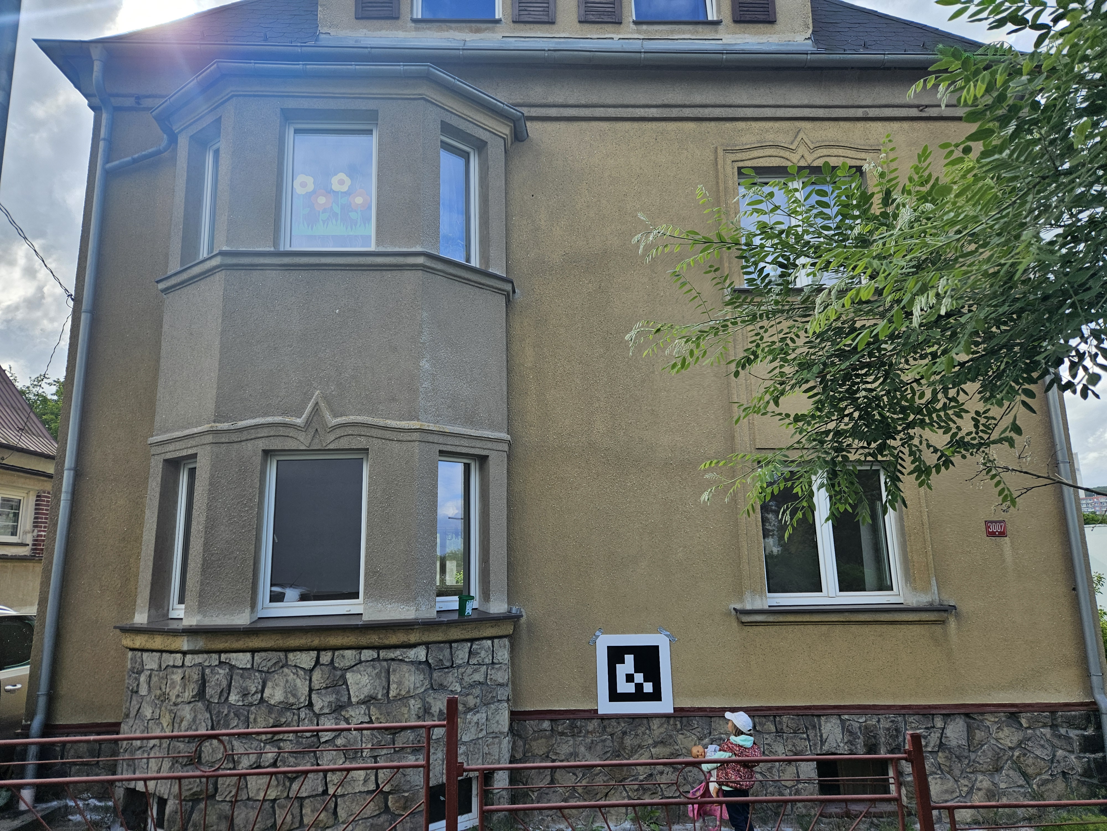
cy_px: 416
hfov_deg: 73.9
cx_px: 554
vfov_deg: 58.9
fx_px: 736
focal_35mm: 23
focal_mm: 5.4
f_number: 1.8
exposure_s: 1/1242
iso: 40
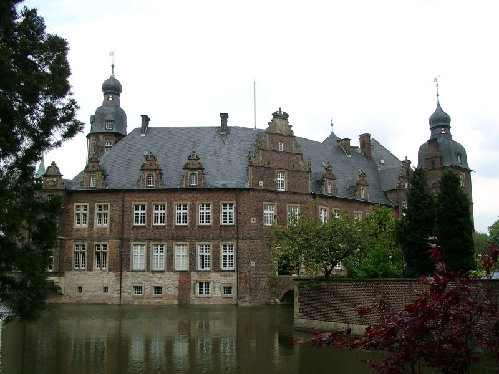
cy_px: 187
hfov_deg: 54.0
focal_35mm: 34
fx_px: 490
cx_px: 250
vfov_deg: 41.8
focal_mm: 7.13
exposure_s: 1/360
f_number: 4
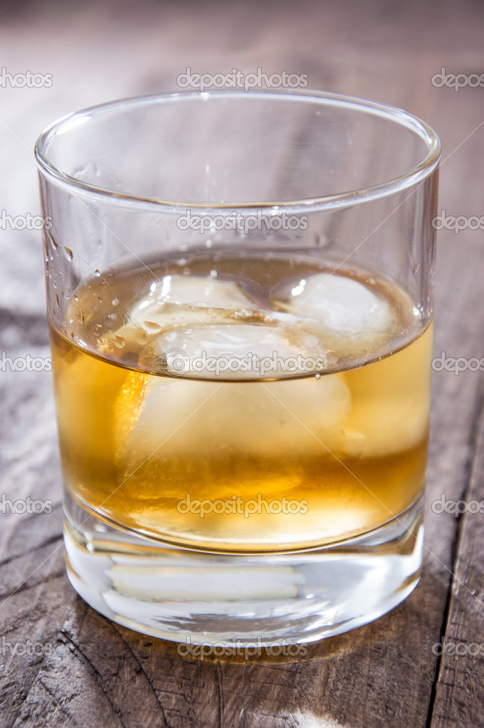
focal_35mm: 128
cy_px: 364
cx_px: 242
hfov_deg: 10.7
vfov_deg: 16.1
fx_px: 2576
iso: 100
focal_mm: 85
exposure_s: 1/200
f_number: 8
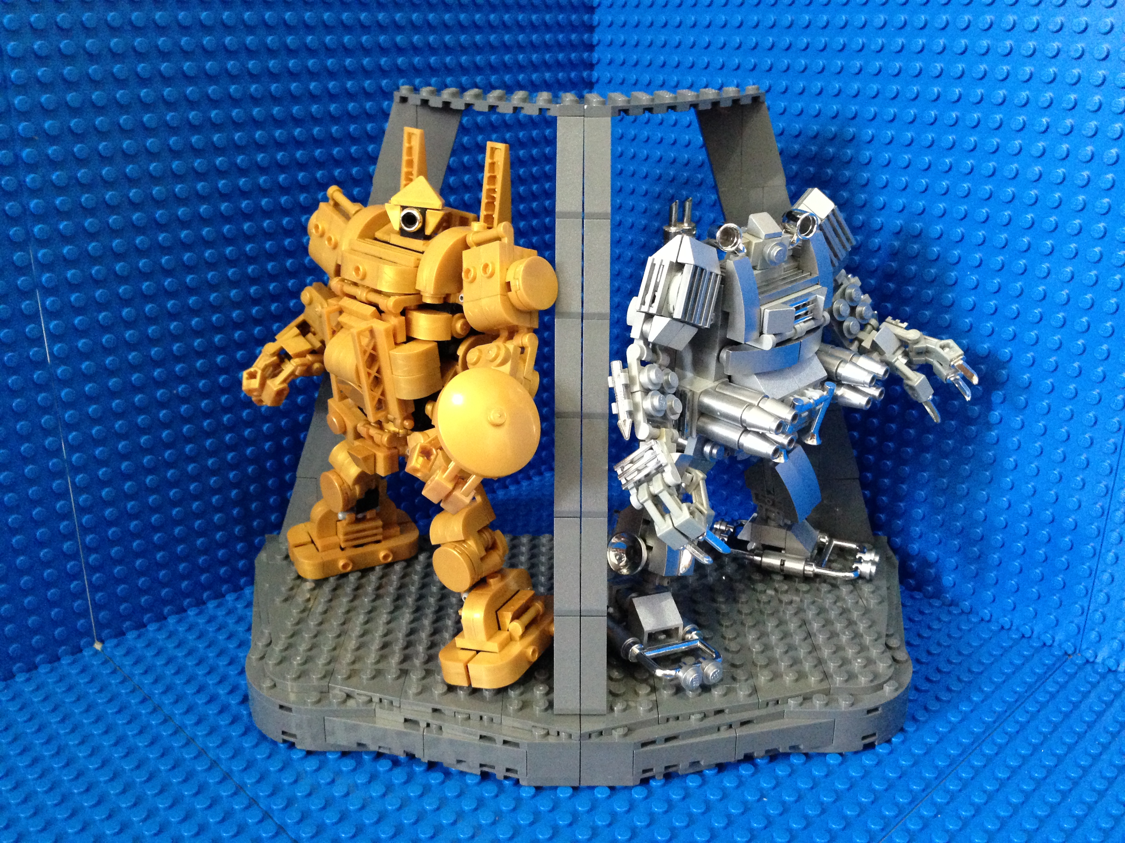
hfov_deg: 55.4
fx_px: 1072
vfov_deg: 42.9
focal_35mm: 33
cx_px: 562
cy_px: 422
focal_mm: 4.13
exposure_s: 1/15
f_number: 2.4
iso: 500
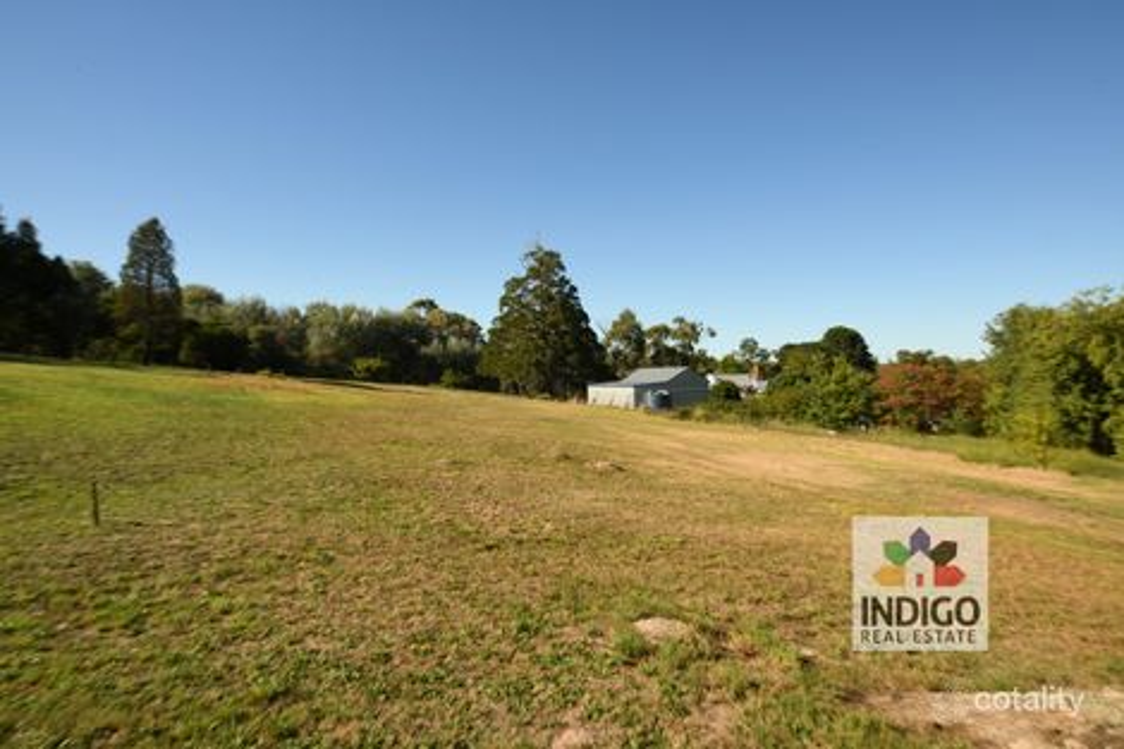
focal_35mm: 20
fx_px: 624
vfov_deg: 61.9
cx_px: 562
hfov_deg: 84.0
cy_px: 374
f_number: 22
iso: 64
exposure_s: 1/13
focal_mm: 20
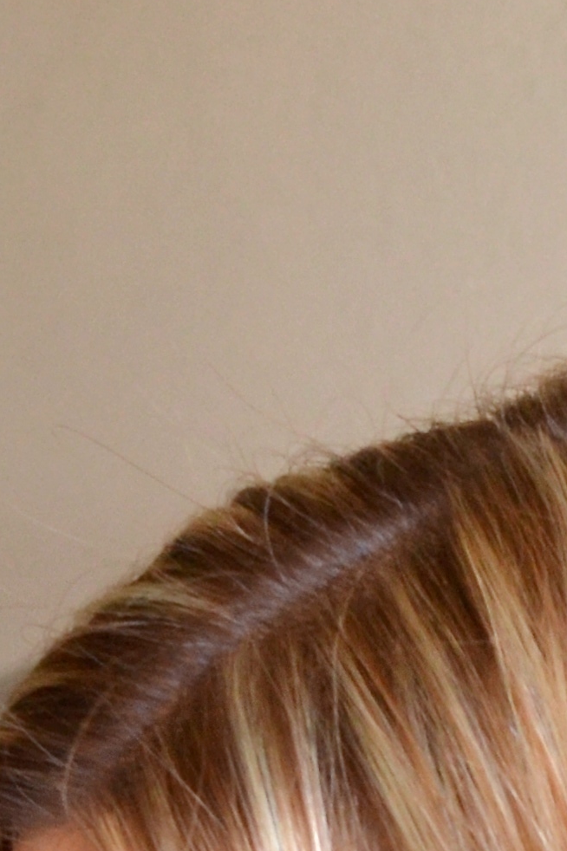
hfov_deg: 8.0
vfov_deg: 10.6
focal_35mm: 169
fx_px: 3995
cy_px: 1958
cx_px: 665
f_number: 5.6
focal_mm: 24
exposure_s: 1/80
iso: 800
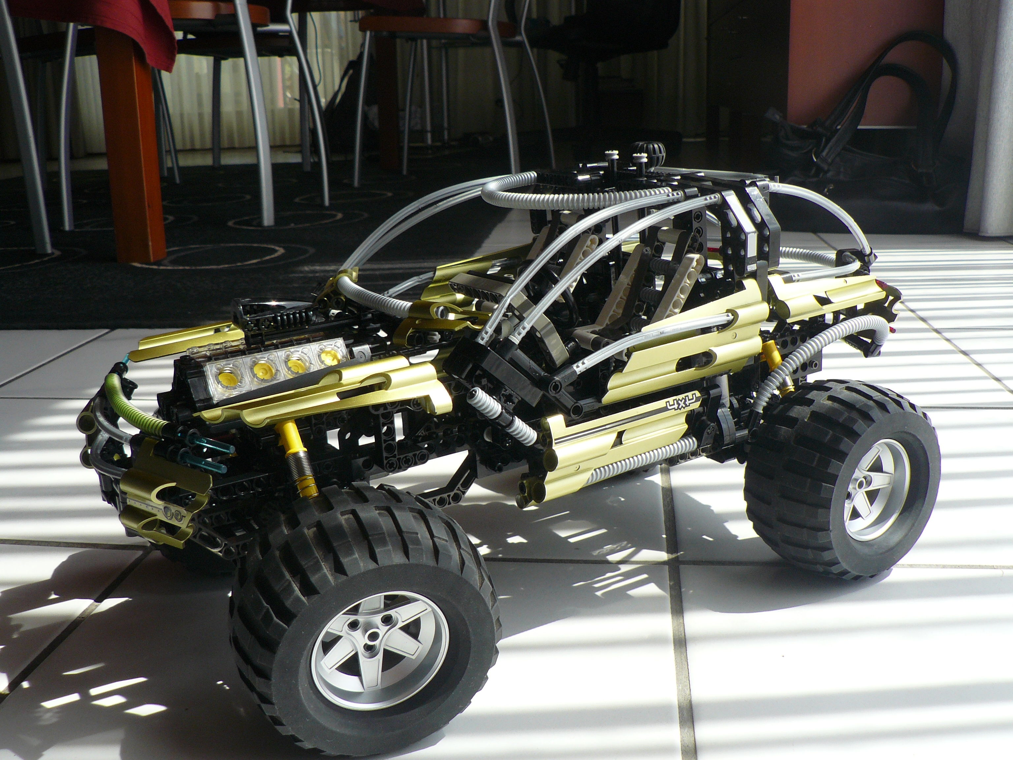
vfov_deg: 39.7
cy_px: 380
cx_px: 506
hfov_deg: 51.4
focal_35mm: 36
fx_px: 1054
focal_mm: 6
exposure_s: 1/160
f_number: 4
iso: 100
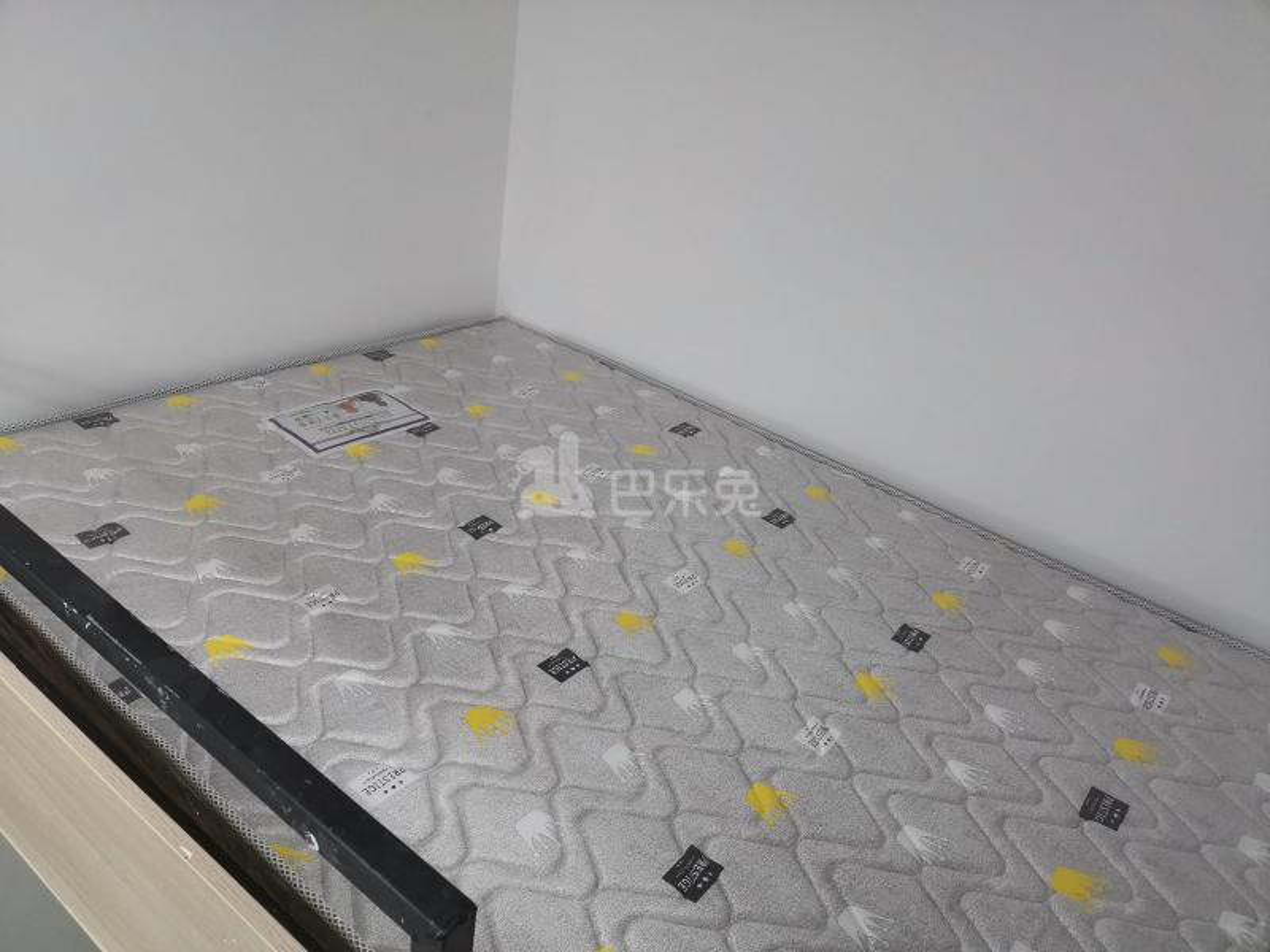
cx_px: 635
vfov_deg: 53.1
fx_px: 954
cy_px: 476
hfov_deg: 67.3
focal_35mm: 26
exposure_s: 1/100
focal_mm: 5.5
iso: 200
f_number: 1.8
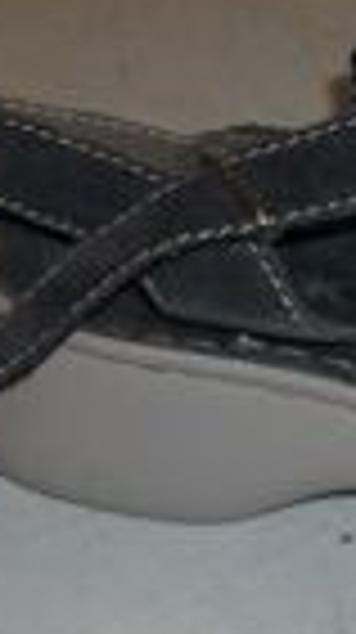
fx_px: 2003
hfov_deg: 10.1
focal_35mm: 119
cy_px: 746
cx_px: 293
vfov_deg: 17.3
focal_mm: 5.7
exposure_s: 1/40
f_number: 2.9
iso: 80
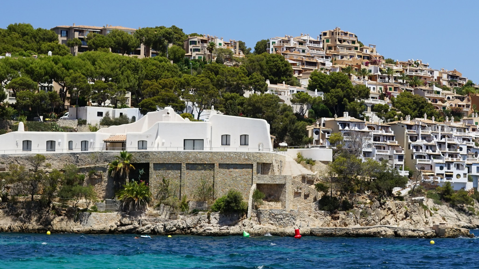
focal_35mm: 105
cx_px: 378
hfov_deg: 20.2
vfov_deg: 11.5
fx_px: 1333
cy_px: 100
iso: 100
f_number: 7.1
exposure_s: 1/400
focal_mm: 50
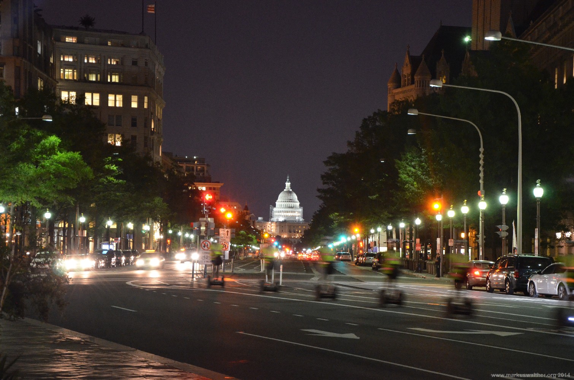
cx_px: 287
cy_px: 190
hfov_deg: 23.4
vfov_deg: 15.6
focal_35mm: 87
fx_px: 1384
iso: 3200
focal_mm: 58
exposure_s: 1/6
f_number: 5
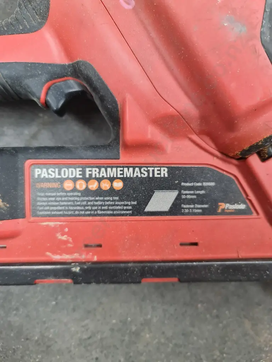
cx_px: 136
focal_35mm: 25
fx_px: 262
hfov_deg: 54.9
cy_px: 181
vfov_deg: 69.4
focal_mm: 7
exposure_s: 1/100
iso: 320
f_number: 1.8
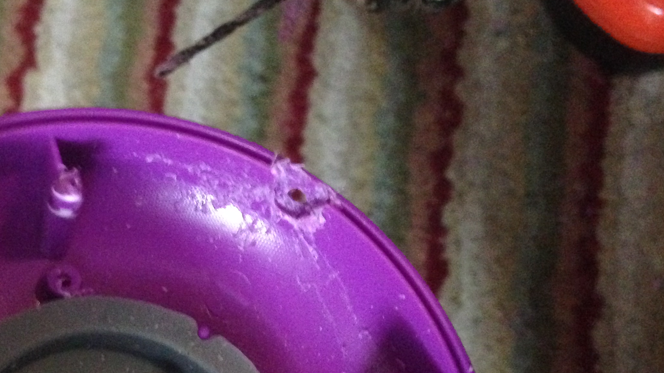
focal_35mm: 57
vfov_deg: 21.0
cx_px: 251
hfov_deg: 36.4
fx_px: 1004
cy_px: 230
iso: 800
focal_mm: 4.12
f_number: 2.4
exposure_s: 1/15
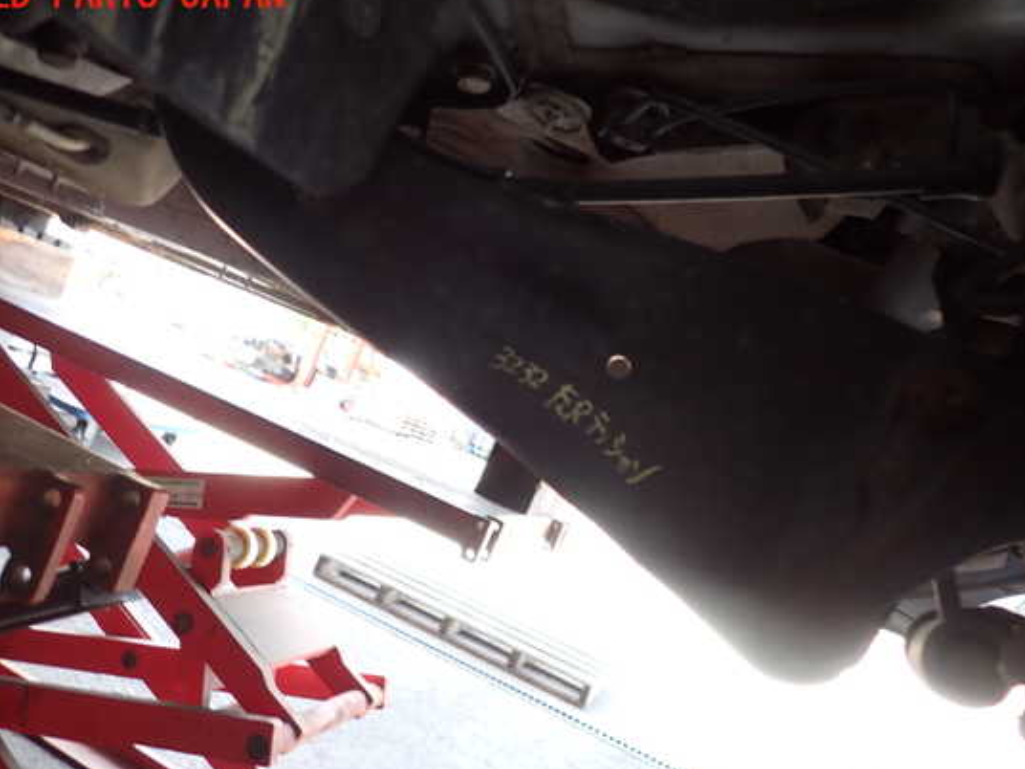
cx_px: 511
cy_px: 402
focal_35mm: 28
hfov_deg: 63.4
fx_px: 829
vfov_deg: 49.7
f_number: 2
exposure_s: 1/60
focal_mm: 4.5
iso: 160
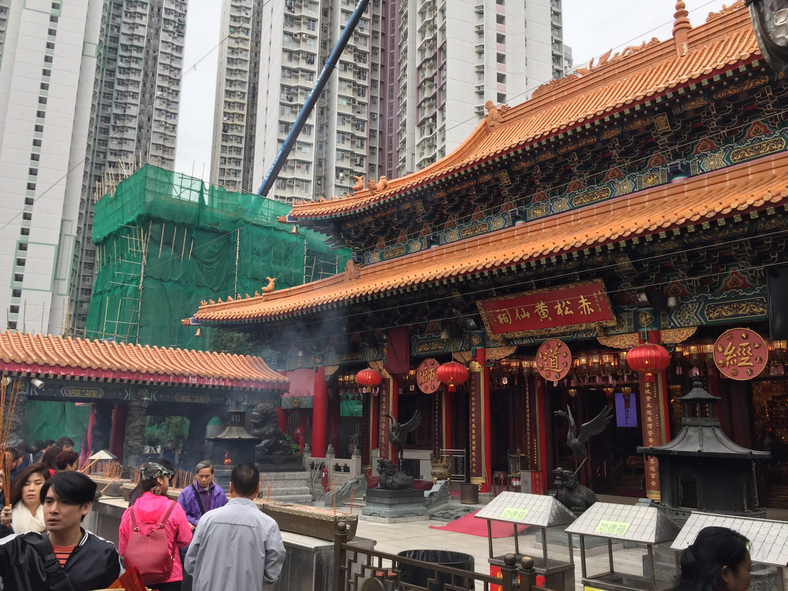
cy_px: 296
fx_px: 660
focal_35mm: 29
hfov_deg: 61.7
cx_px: 394
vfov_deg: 48.2
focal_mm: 4.15
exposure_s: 1/258
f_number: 2.2
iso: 32
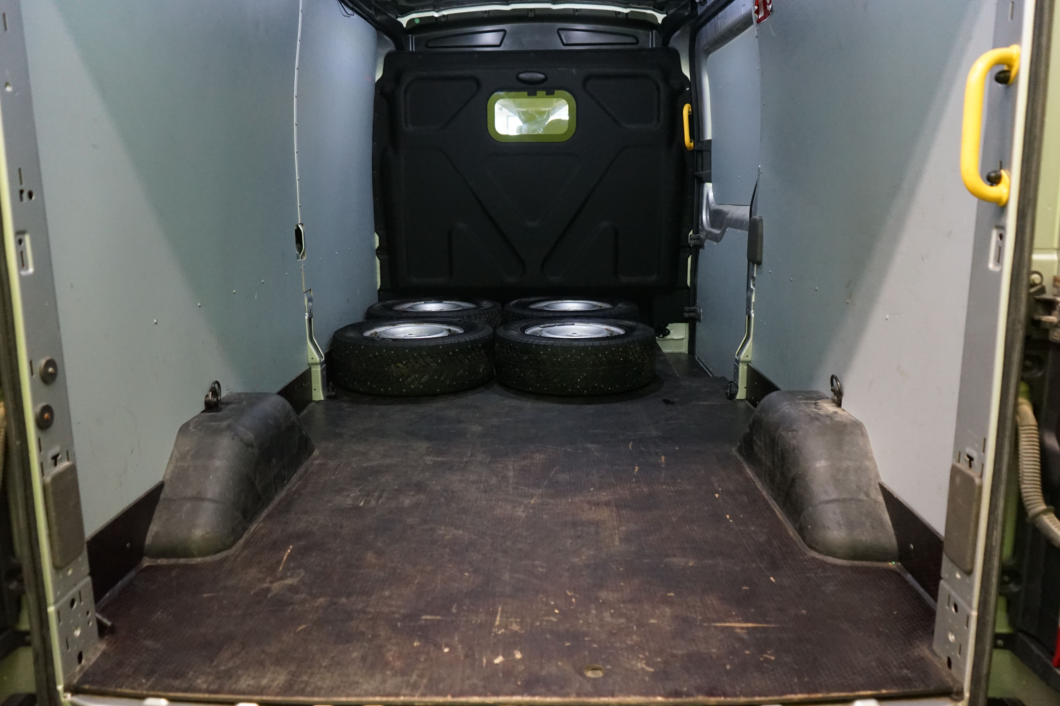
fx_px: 824
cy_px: 353
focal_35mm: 28
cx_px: 530
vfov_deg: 46.4
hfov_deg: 65.5
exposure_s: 1/160
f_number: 3.5
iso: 5000
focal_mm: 28
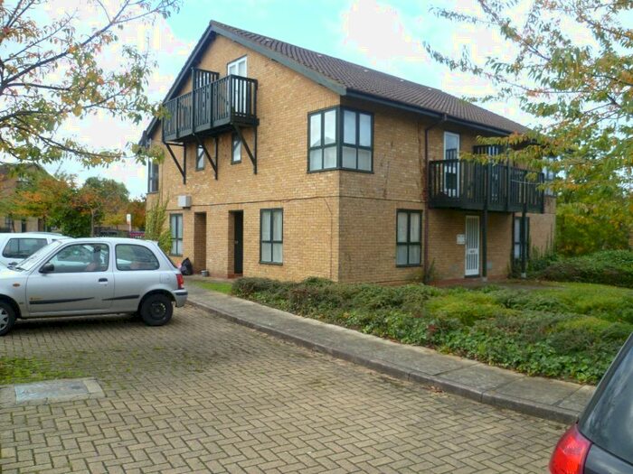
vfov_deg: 49.7
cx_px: 316
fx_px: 512
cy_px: 237
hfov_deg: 63.4
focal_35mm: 28
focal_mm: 5
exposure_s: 1/400
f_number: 2.8
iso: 100
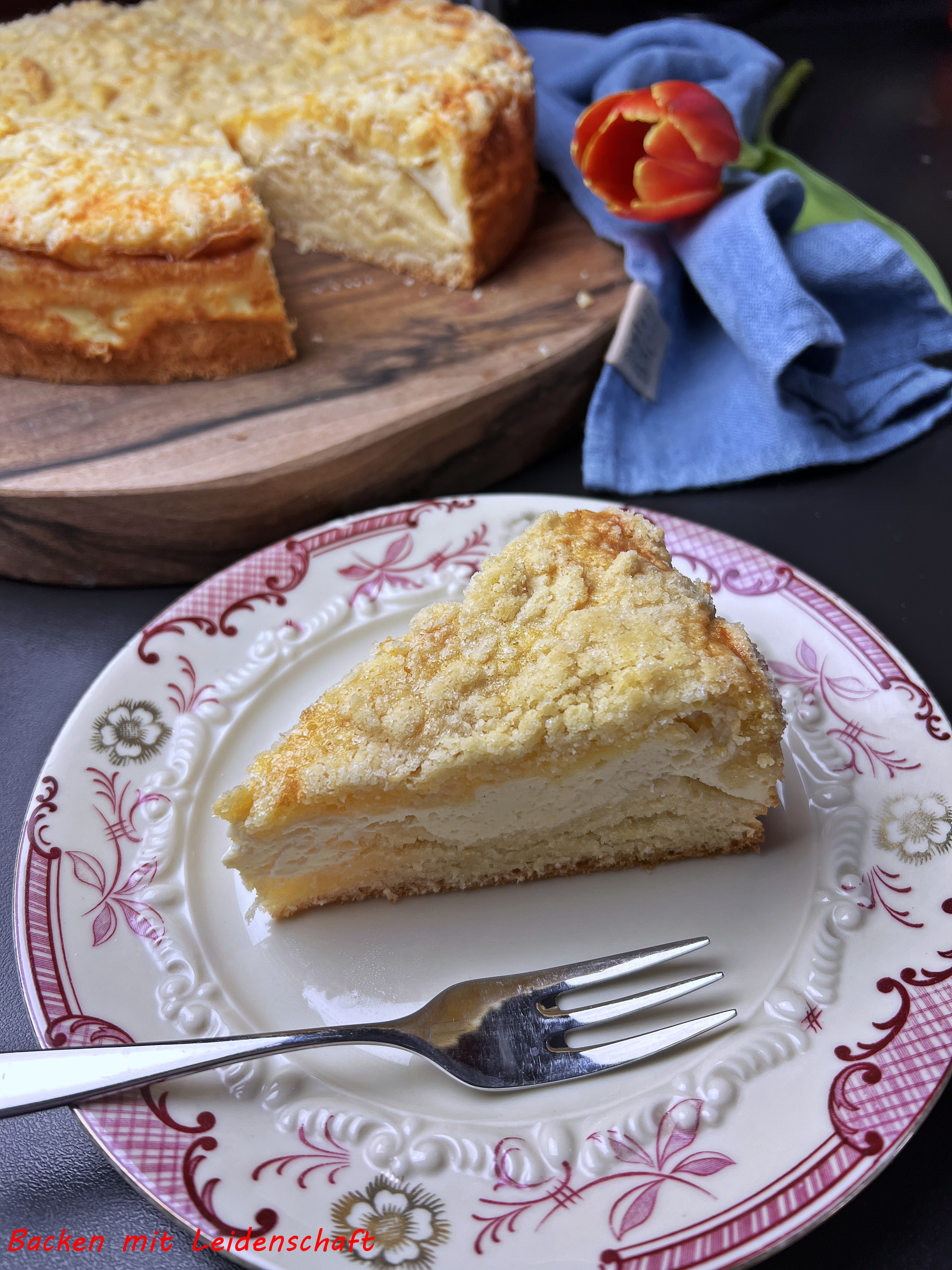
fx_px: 953
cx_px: 476
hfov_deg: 53.1
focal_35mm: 26
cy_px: 635
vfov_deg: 67.3
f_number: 1.5
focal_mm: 5.7
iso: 32
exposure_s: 1/140
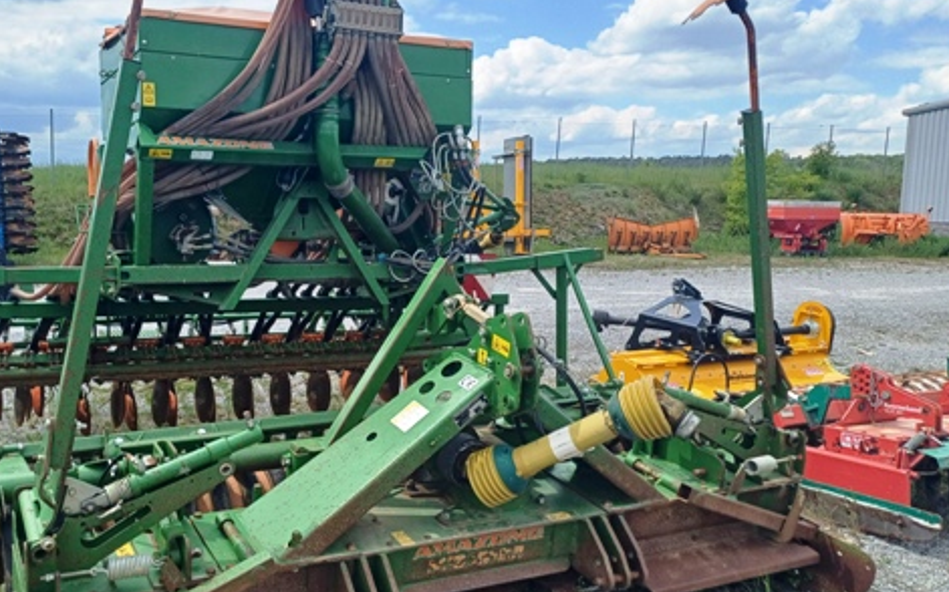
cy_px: 314
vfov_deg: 35.3
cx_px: 334
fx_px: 931
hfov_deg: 53.2
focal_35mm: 36
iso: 50
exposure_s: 1/1024
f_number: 1.8
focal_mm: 4.65
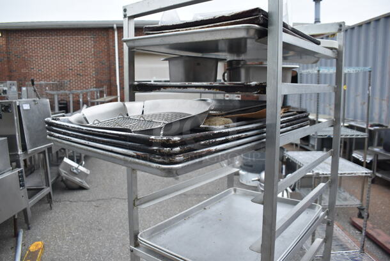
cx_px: 195
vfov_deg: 48.0
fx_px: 293
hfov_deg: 67.3
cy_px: 130
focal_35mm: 27
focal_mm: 18
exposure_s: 1/125
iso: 320
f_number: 5.6
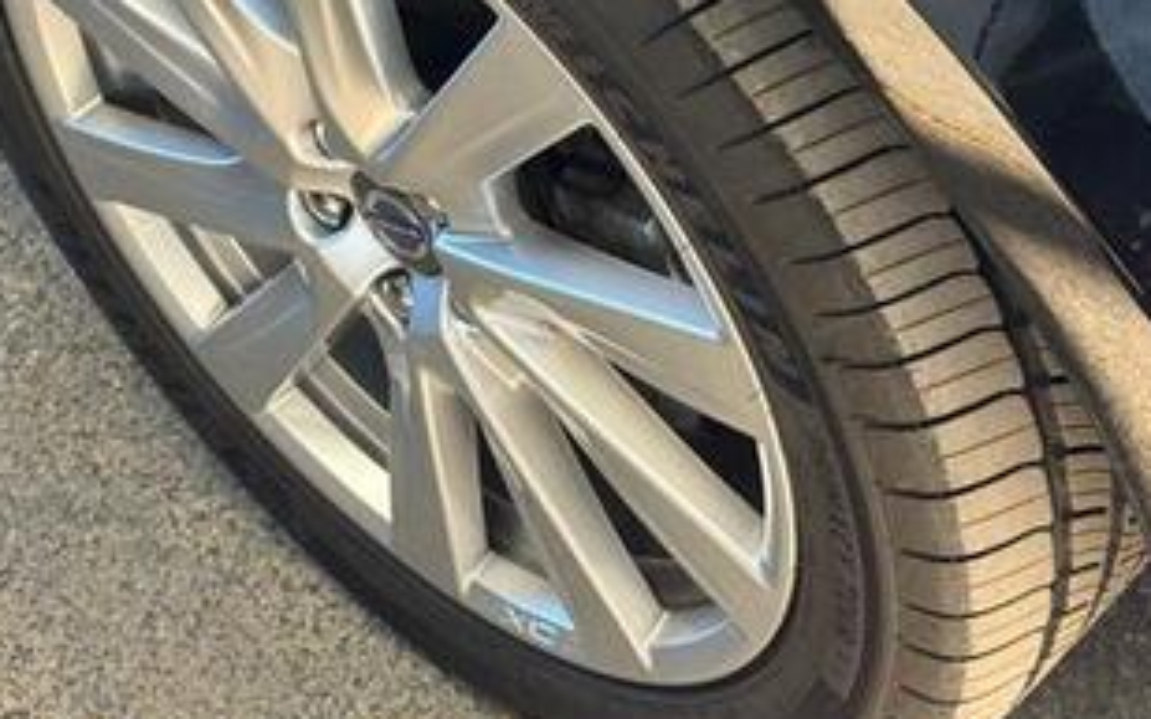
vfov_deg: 15.6
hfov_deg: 24.9
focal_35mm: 83
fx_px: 2603
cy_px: 164
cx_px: 440
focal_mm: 6.76
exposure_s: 1/60
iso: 100
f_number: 1.78
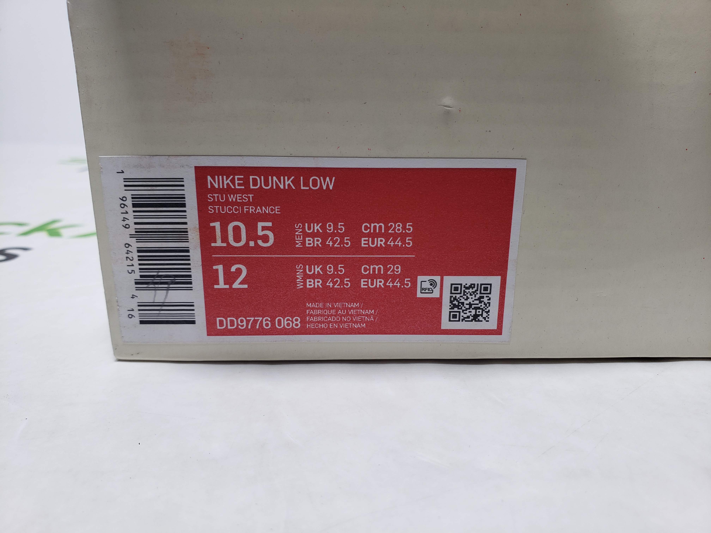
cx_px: 356
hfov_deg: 67.3
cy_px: 266
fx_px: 534
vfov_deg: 53.1
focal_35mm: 26
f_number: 2.4
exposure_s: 1/154
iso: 50
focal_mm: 4.3
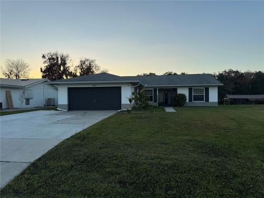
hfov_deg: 71.6
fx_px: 183
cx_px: 132
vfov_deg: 56.8
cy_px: 99
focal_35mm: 24
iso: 80
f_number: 1.78
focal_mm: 6.76
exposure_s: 1/1425
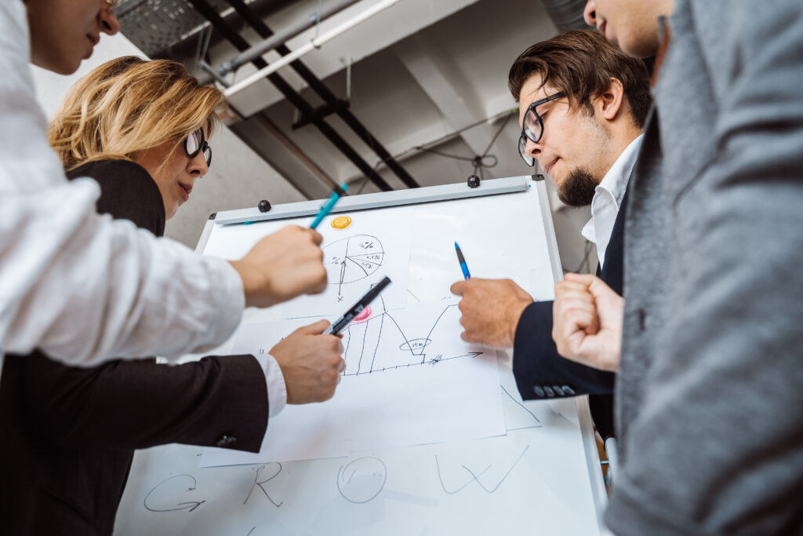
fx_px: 803
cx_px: 402
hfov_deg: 53.1
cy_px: 268
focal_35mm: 36
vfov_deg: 36.9
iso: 250
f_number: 4
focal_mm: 36
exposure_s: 1/80
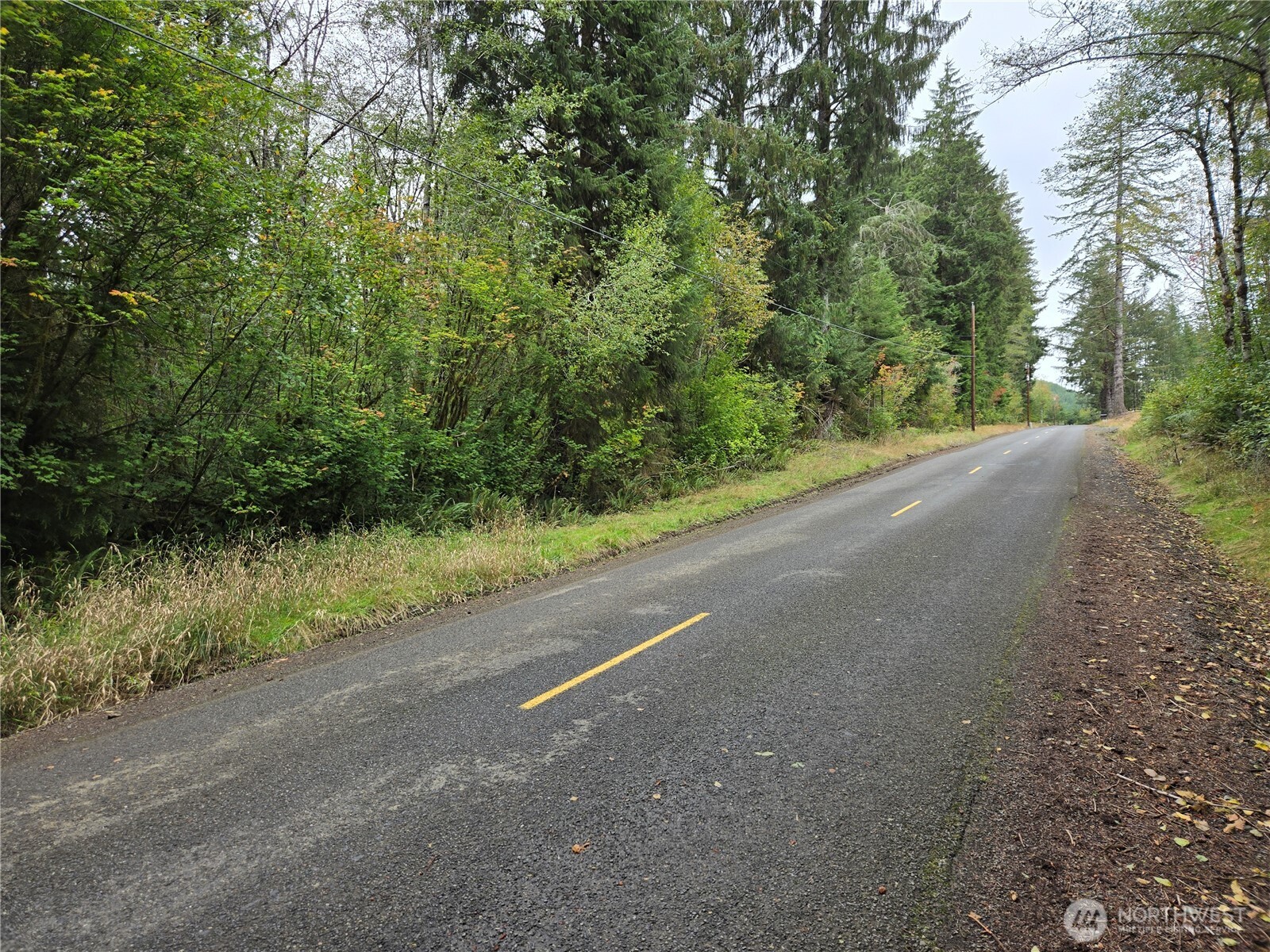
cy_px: 476
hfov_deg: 73.9
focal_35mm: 23
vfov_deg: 58.9
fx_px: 844
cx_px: 635
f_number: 1.8
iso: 25
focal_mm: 5.4
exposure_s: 1/221
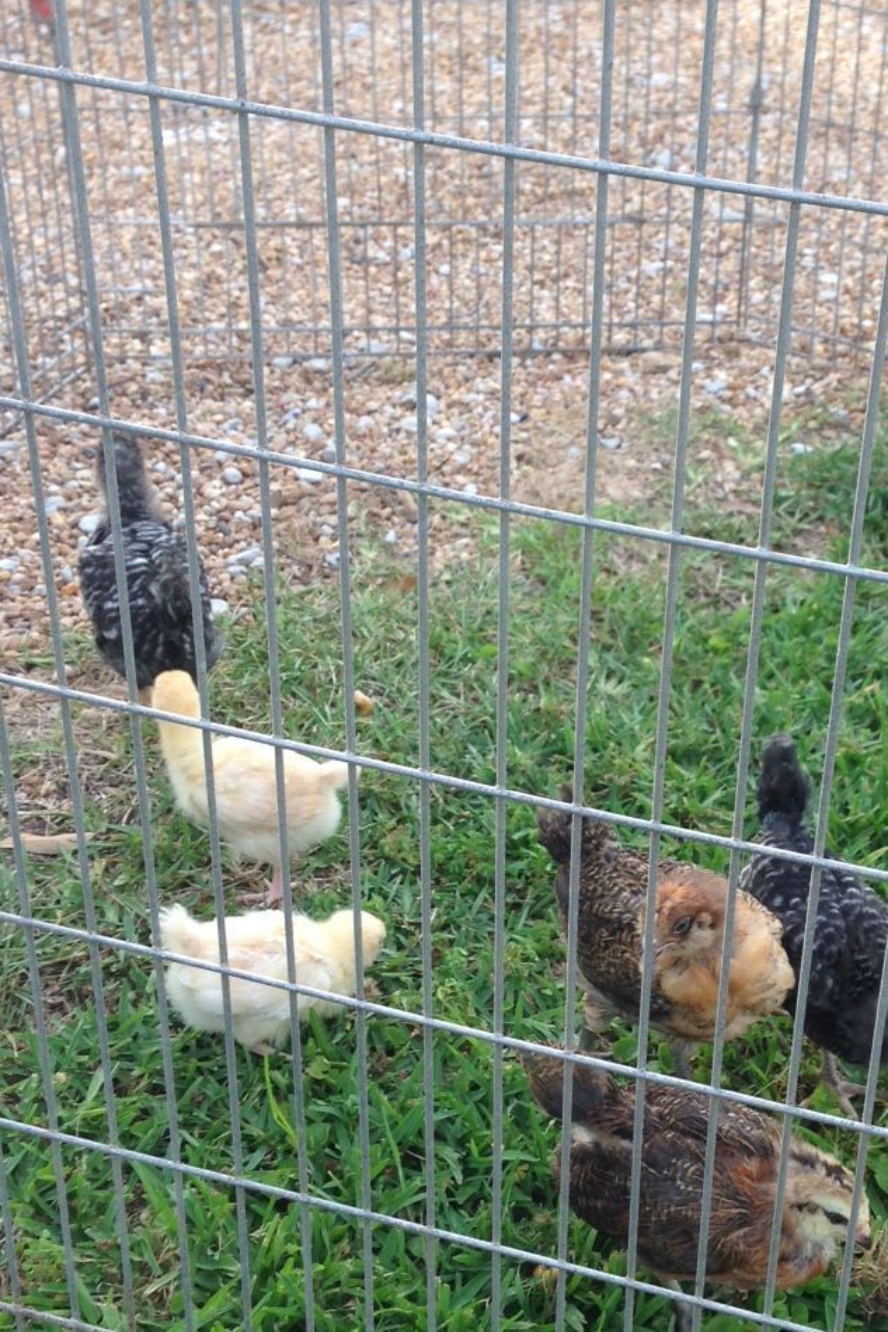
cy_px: 741
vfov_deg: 33.9
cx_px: 668
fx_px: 2182
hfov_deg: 22.8
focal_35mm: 59
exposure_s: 1/173
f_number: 2.4
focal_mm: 4.12
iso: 50
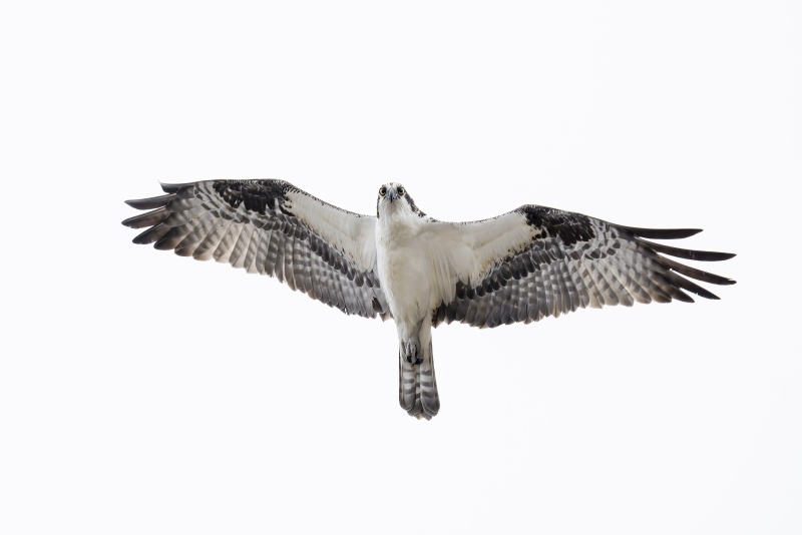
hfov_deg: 5.9
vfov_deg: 4.0
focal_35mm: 347
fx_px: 7733
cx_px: 401
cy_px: 268
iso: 5000
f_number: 6.3
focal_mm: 347
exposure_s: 1/1600
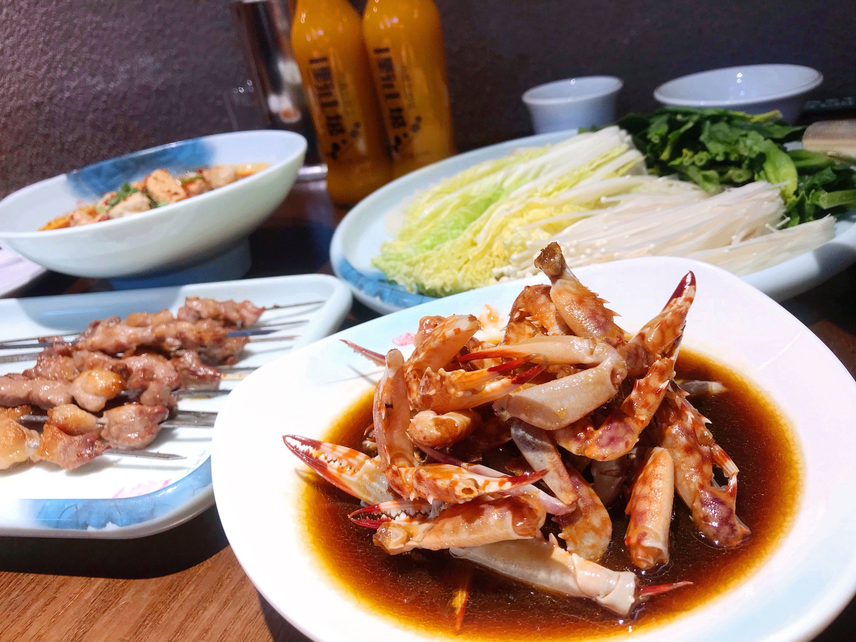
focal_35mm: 28
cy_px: 321
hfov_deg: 63.4
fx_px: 692
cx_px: 428
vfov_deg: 49.8
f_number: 1.8
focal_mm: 3.99
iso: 25
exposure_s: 1/50
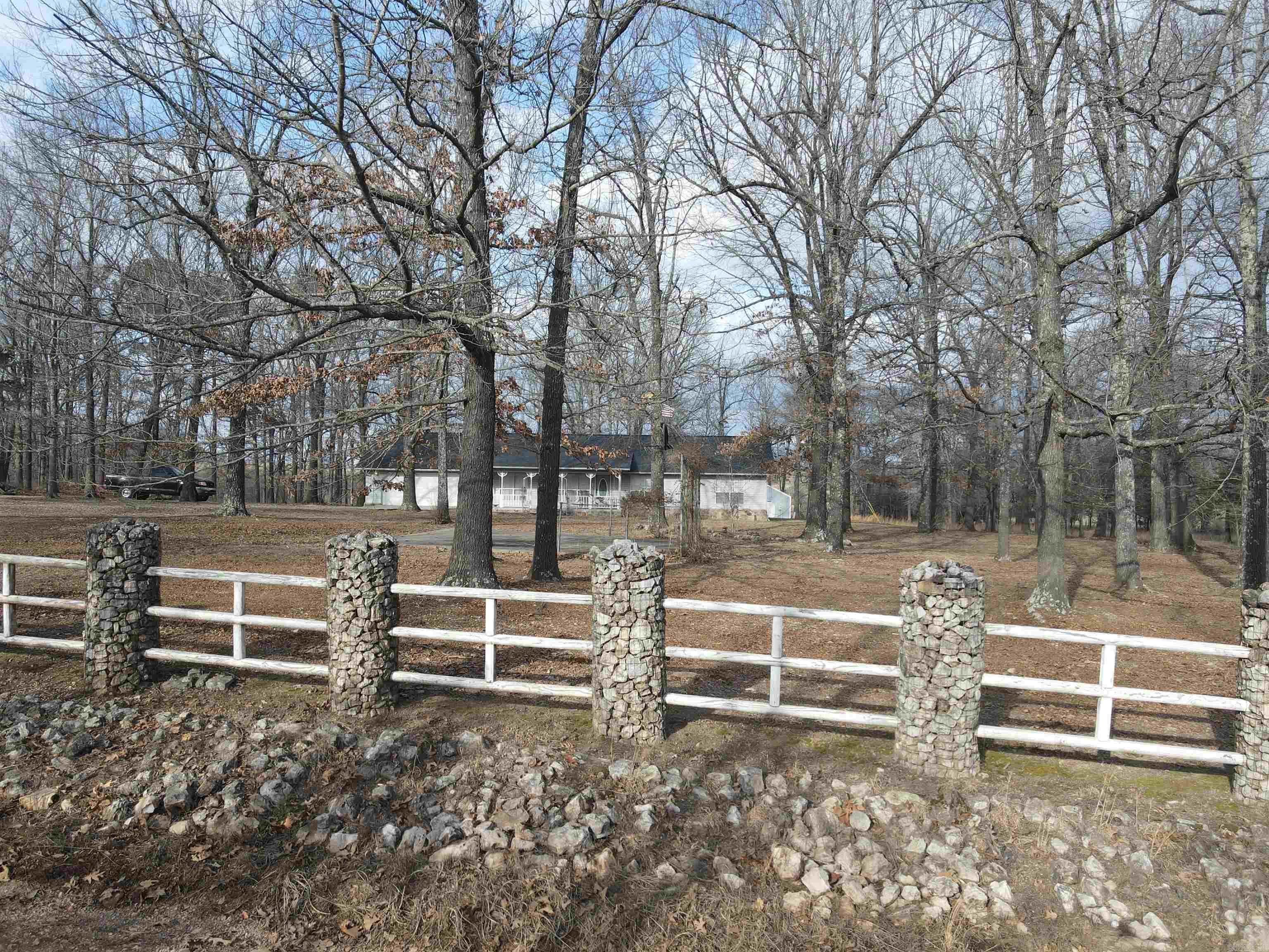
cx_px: 634
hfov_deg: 71.6
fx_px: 880
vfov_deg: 56.8
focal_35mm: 24
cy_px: 476
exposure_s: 1/250
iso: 100
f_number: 2.8
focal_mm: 4.5
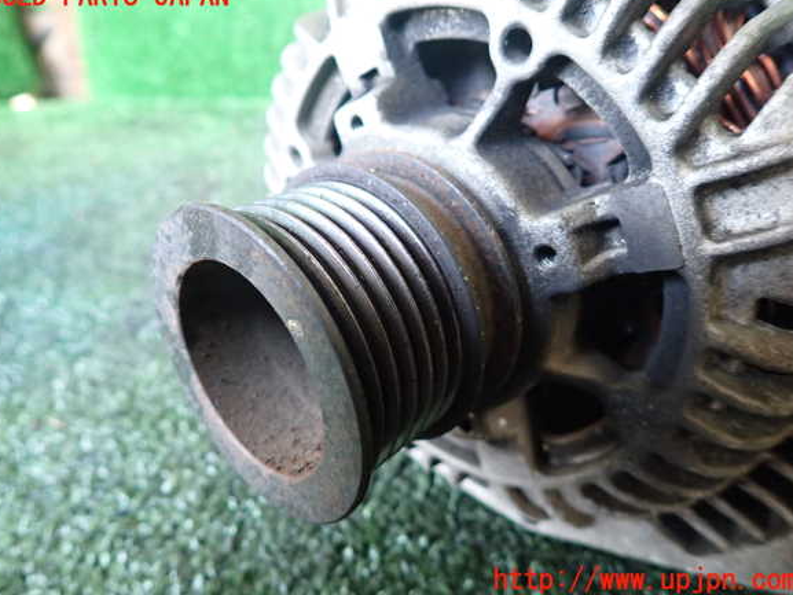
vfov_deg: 53.1
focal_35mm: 26
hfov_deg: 67.3
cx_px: 392
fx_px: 596
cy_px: 289
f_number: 2
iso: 500
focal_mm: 4.5
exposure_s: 1/30
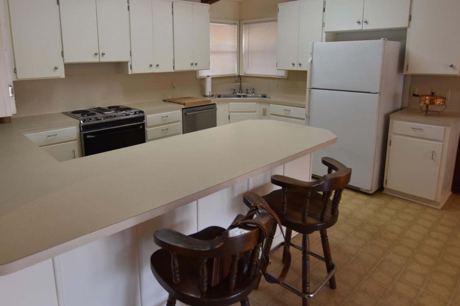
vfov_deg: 53.7
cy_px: 113
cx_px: 202
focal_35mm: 23
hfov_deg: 75.0
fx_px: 298
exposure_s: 1/60
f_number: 4
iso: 400
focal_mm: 11.5
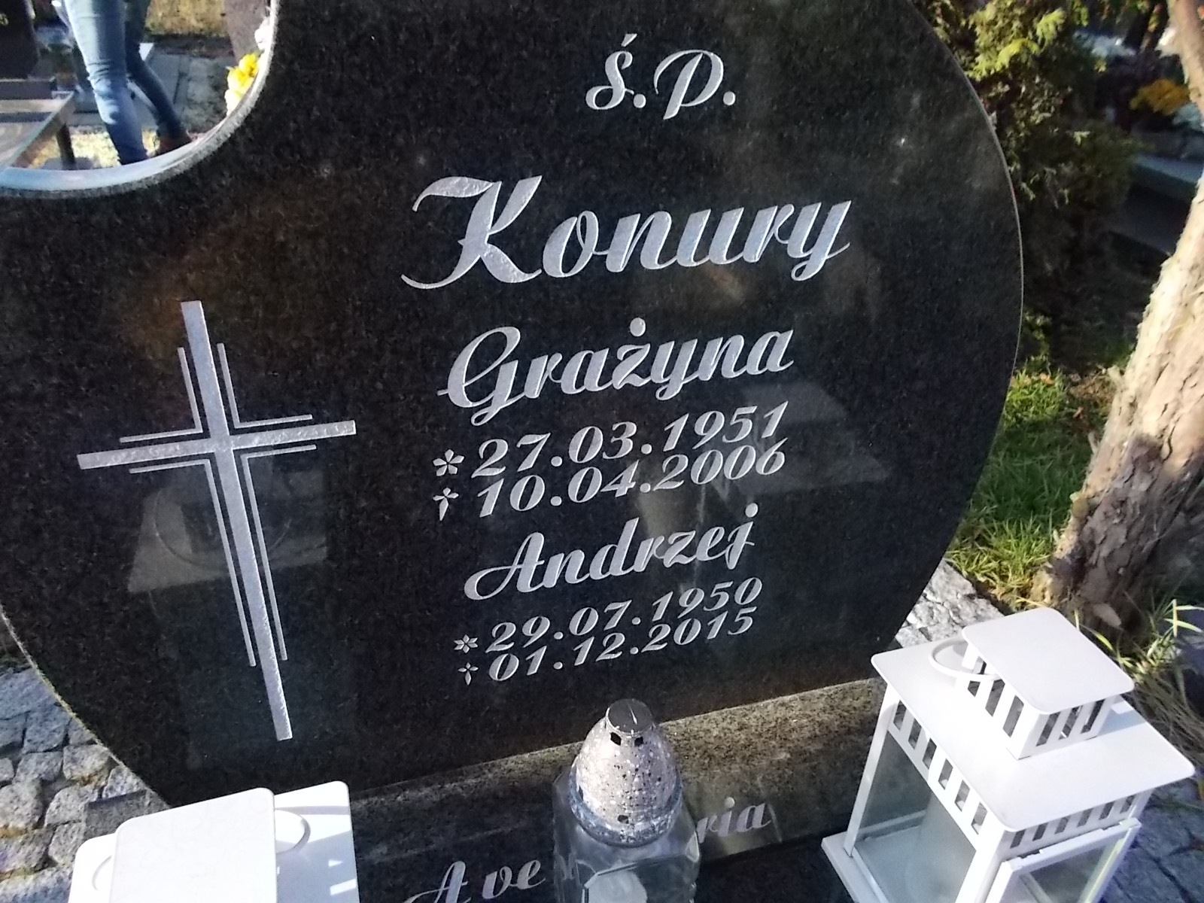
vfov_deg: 53.1
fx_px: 904
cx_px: 602
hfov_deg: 67.3
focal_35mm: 26
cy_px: 452
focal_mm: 4.6
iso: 400
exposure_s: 1/125
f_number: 8
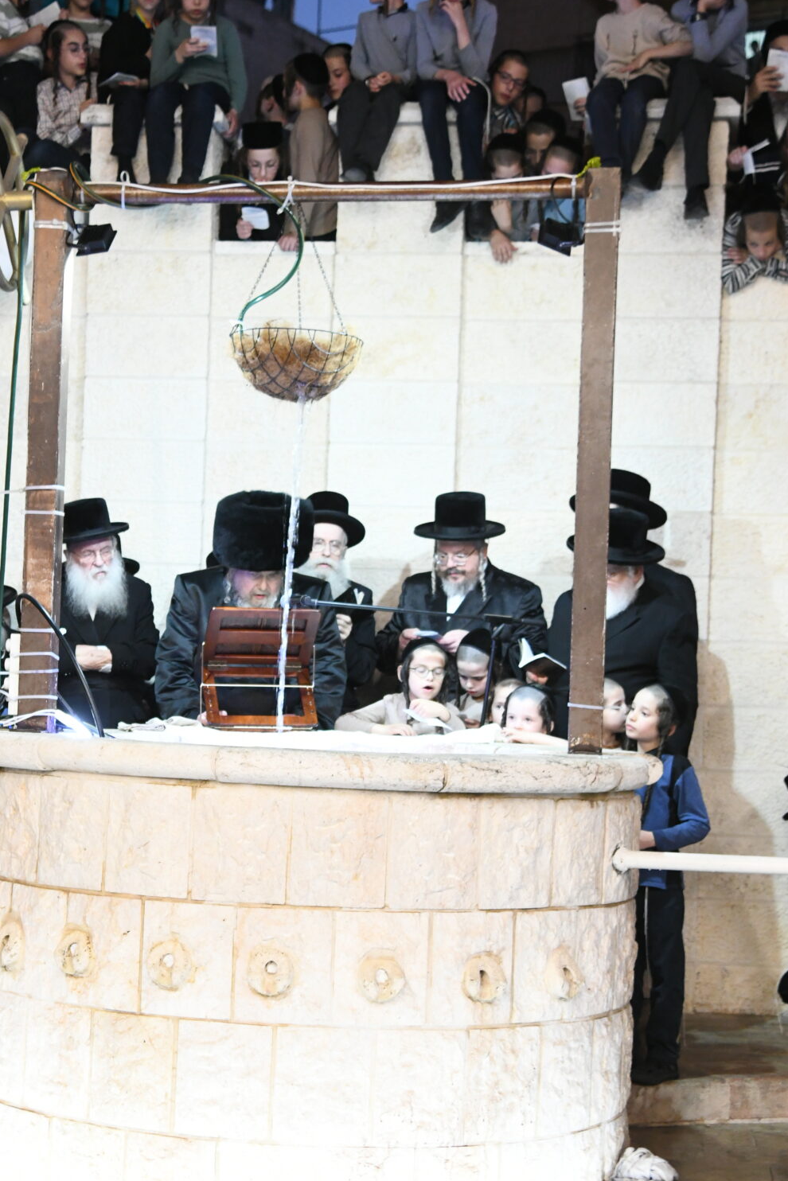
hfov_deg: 19.6
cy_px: 711
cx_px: 234
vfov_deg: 29.2
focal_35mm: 69
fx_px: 2264
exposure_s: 1/100
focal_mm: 40
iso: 3200
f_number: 4
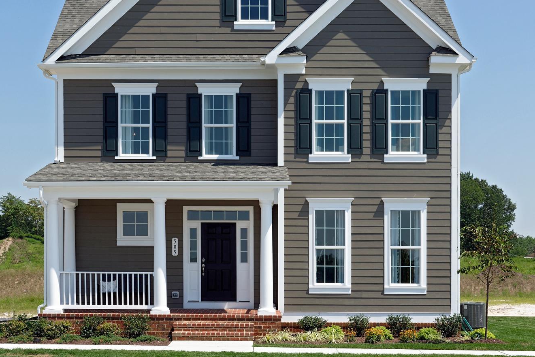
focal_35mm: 62
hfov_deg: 32.4
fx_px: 921
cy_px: 108
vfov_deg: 21.8
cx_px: 258
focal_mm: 40
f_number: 13
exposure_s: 1/250
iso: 320
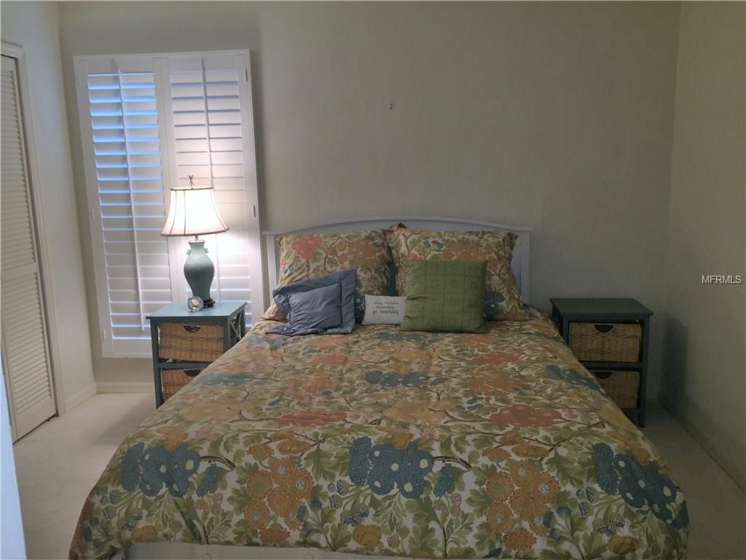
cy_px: 280
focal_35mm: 29
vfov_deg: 48.2
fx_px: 625
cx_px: 373
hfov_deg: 61.7
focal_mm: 4.15
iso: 32
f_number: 2.2
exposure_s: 1/30
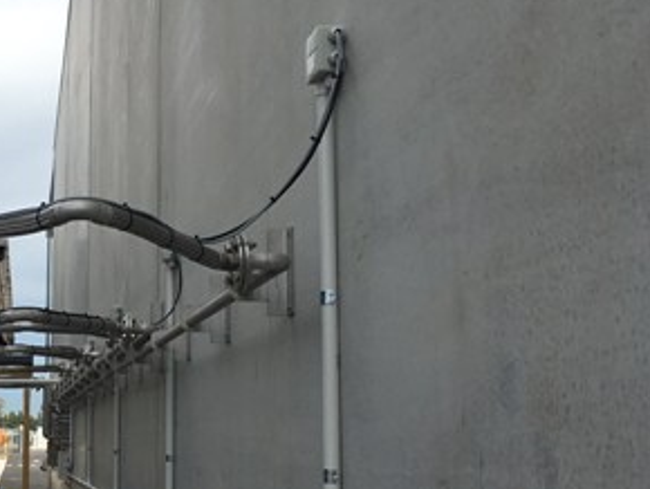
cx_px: 58
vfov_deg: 22.9
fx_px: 1203
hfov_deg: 29.0
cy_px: 307
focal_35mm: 64
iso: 25
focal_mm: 4.15
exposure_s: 1/2137
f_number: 2.2
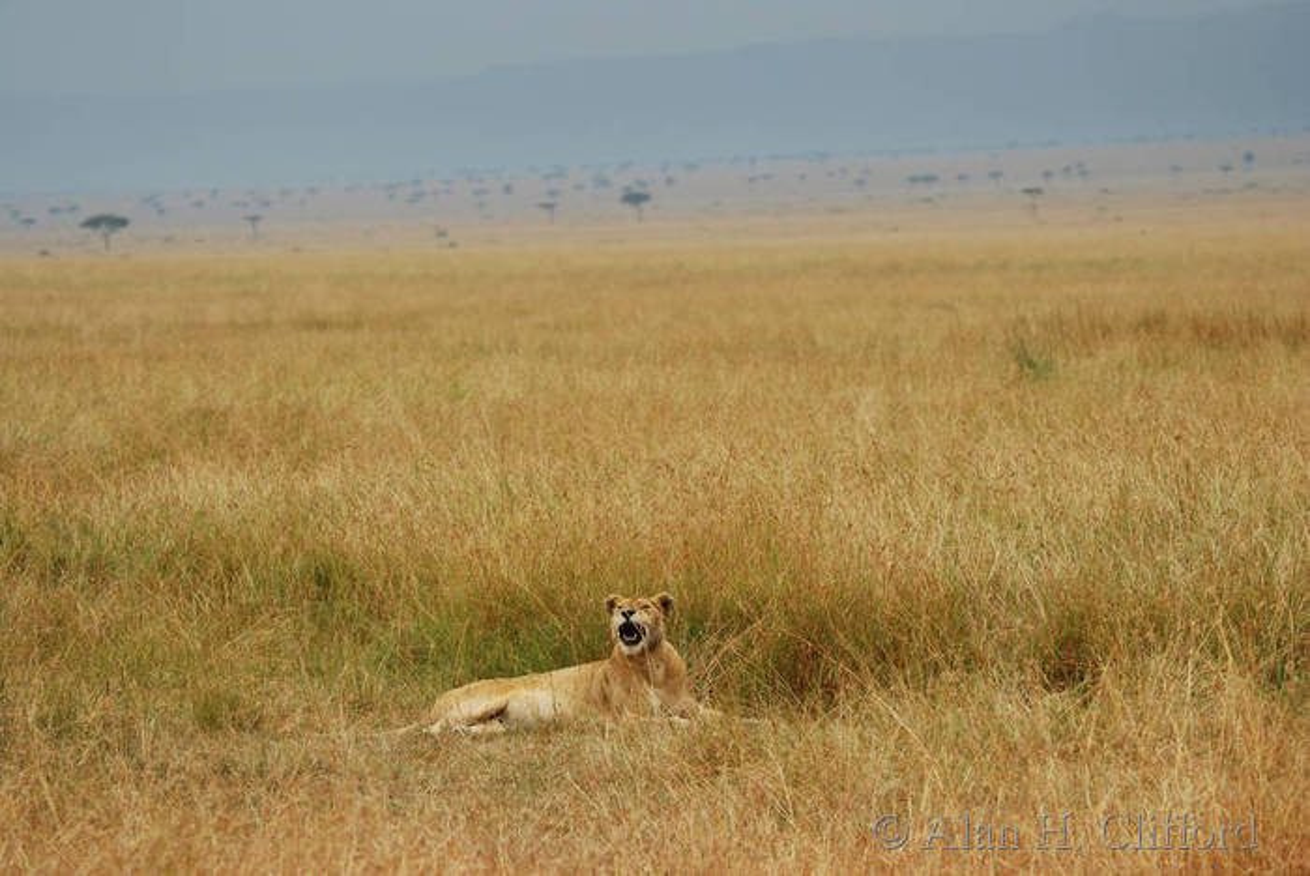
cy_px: 438
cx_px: 655
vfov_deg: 6.1
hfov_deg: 9.1
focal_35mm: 225
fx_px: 8194
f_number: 5
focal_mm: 150
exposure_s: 1/400
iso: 220
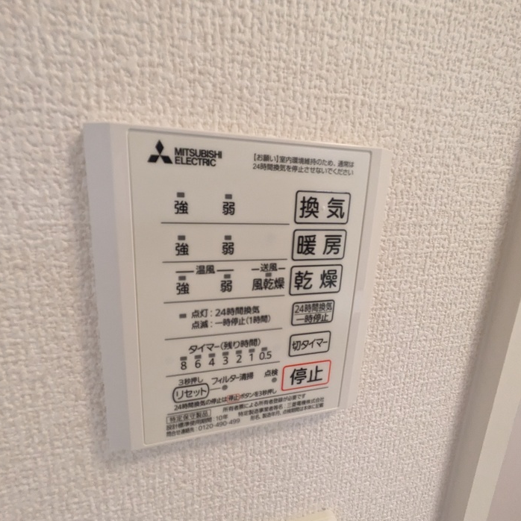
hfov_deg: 83.8
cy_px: 268
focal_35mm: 17
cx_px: 241
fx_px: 289
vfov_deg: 83.9
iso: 552
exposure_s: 1/120
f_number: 2.2
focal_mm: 1.83
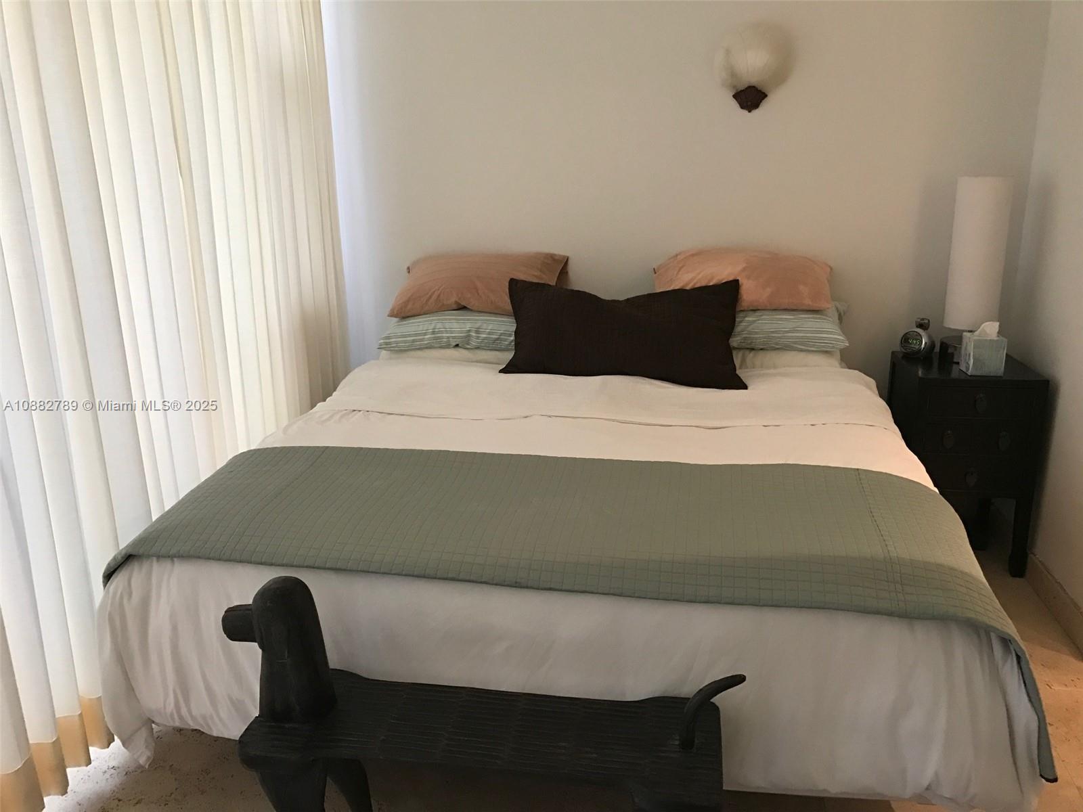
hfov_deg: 63.4
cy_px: 406
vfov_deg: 49.7
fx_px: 876
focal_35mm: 28
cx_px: 542
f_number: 1.8
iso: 64
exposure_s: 1/15
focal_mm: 3.99
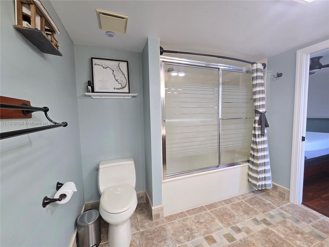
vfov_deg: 89.9
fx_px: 124
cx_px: 164
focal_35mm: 13
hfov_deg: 106.2
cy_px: 124
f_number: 2.2
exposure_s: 1/60
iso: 160
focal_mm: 2.2
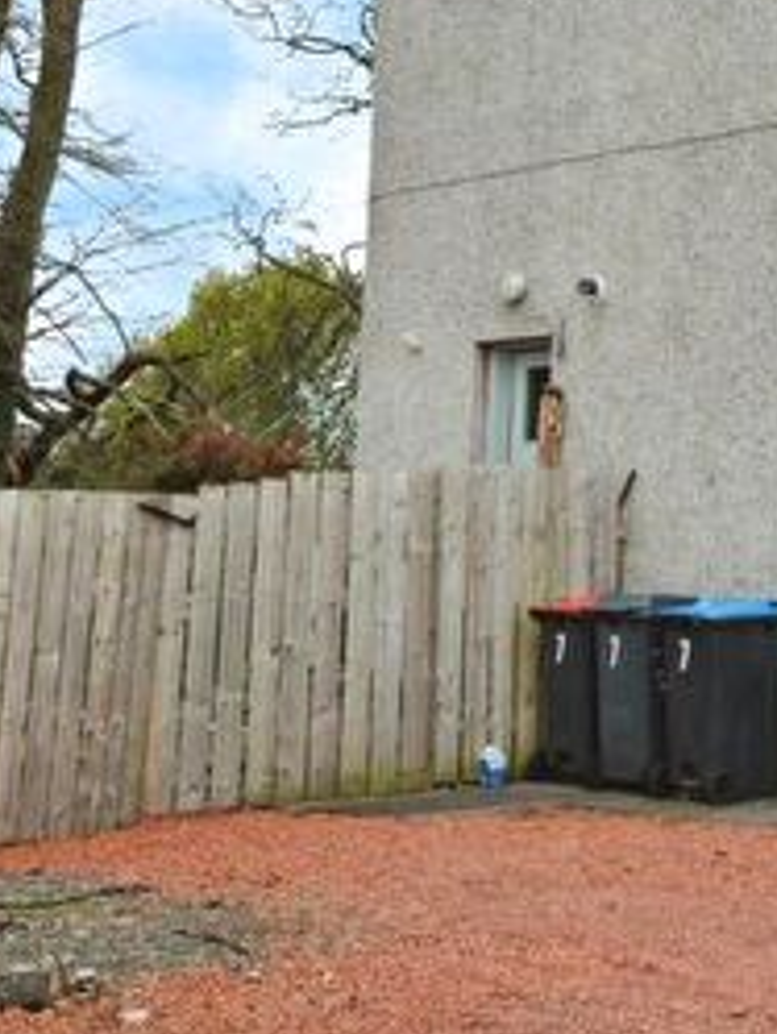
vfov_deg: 23.5
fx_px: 2422
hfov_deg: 16.9
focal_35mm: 81
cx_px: 1084
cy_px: 108
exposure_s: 1/100
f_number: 7.1
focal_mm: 20
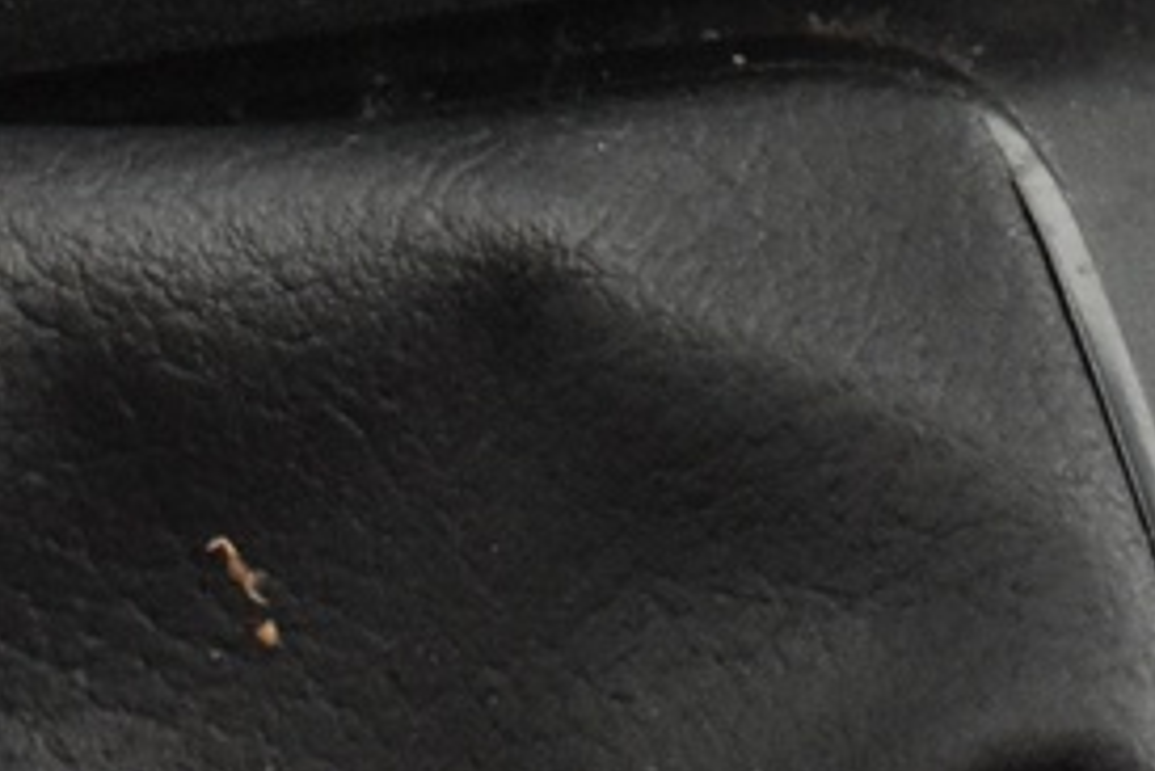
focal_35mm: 195
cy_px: -1373
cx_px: 371
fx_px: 6259
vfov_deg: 6.5
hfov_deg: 10.5
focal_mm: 22
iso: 3200
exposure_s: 1/15
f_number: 3.8
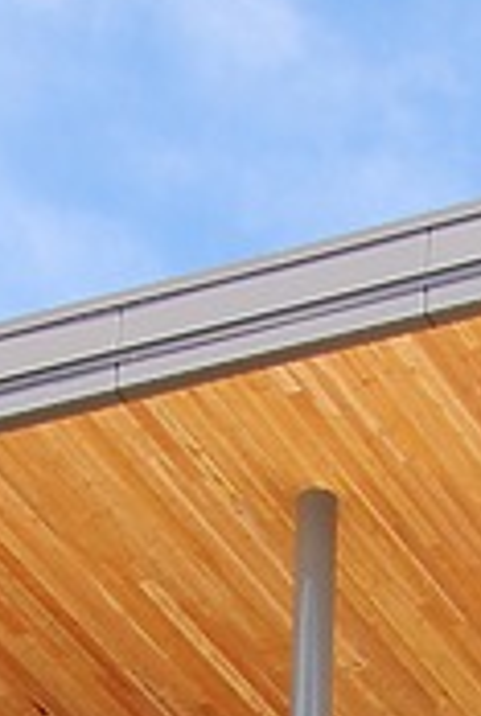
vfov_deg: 8.0
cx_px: 243
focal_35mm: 241
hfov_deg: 5.7
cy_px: 1592
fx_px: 4793
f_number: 9
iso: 200
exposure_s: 1/160
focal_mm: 31
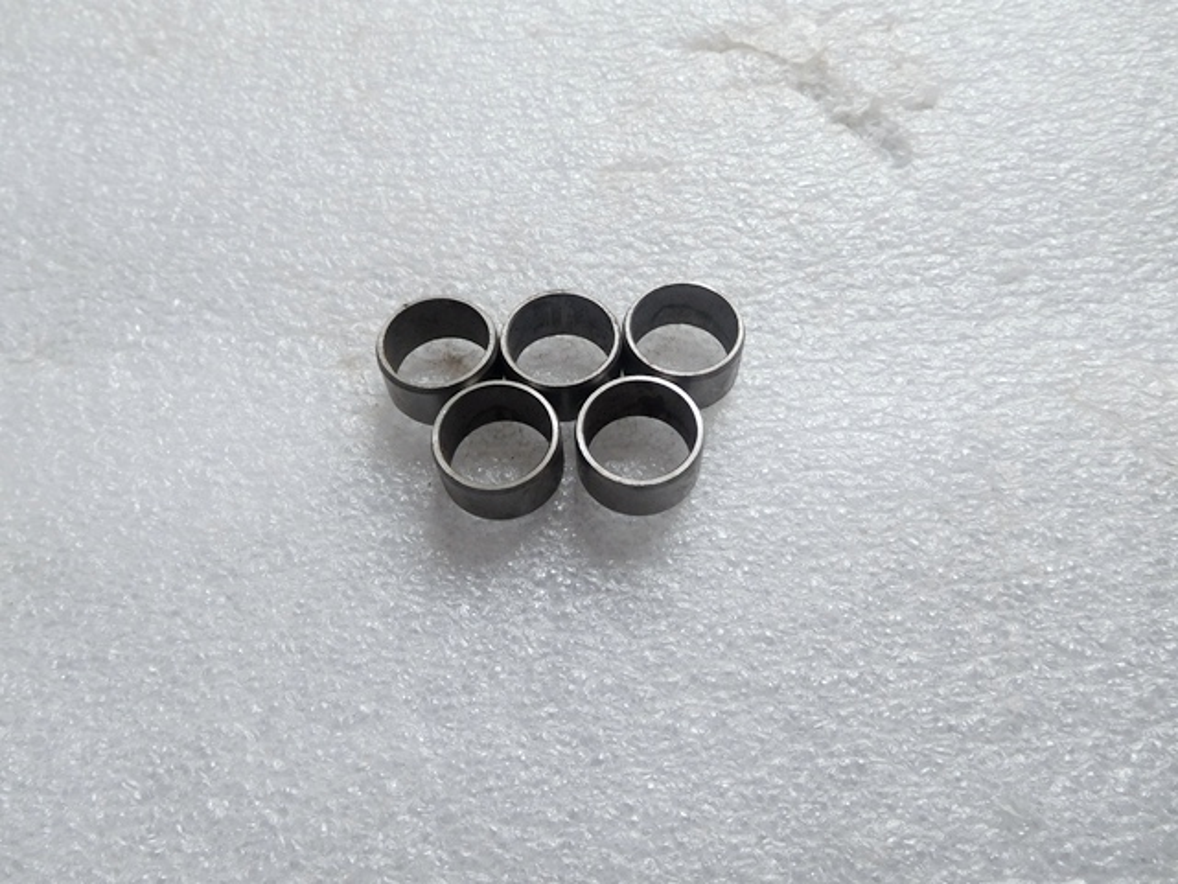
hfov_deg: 69.4
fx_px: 851
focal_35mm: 25
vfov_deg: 54.9
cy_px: 442
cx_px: 589
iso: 125
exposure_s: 1/100
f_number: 3.4
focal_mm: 4.5
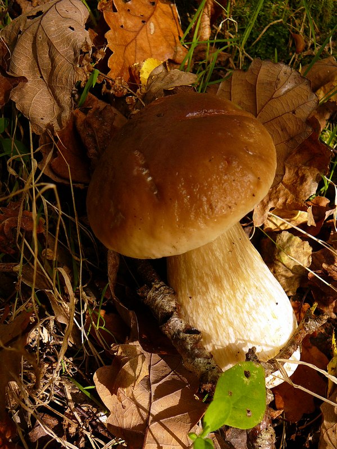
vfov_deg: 52.6
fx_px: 454
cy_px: 224
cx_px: 168
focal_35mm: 35
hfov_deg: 40.7
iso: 80
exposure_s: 1/125
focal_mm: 5.2
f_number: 2.8
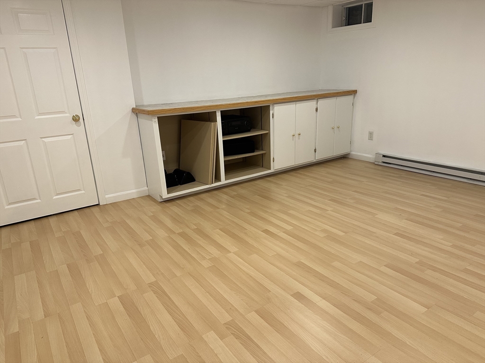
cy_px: 182
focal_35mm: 24
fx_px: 336
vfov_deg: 56.8
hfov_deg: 71.6
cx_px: 242
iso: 200
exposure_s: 1/120
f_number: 1.78
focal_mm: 6.86
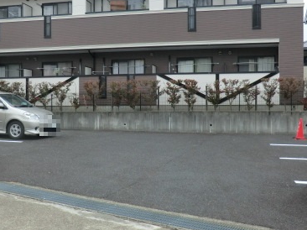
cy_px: 122
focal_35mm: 42
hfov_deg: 44.8
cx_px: 159
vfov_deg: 34.3
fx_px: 372
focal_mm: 4.3
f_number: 3.2
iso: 80
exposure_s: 1/125
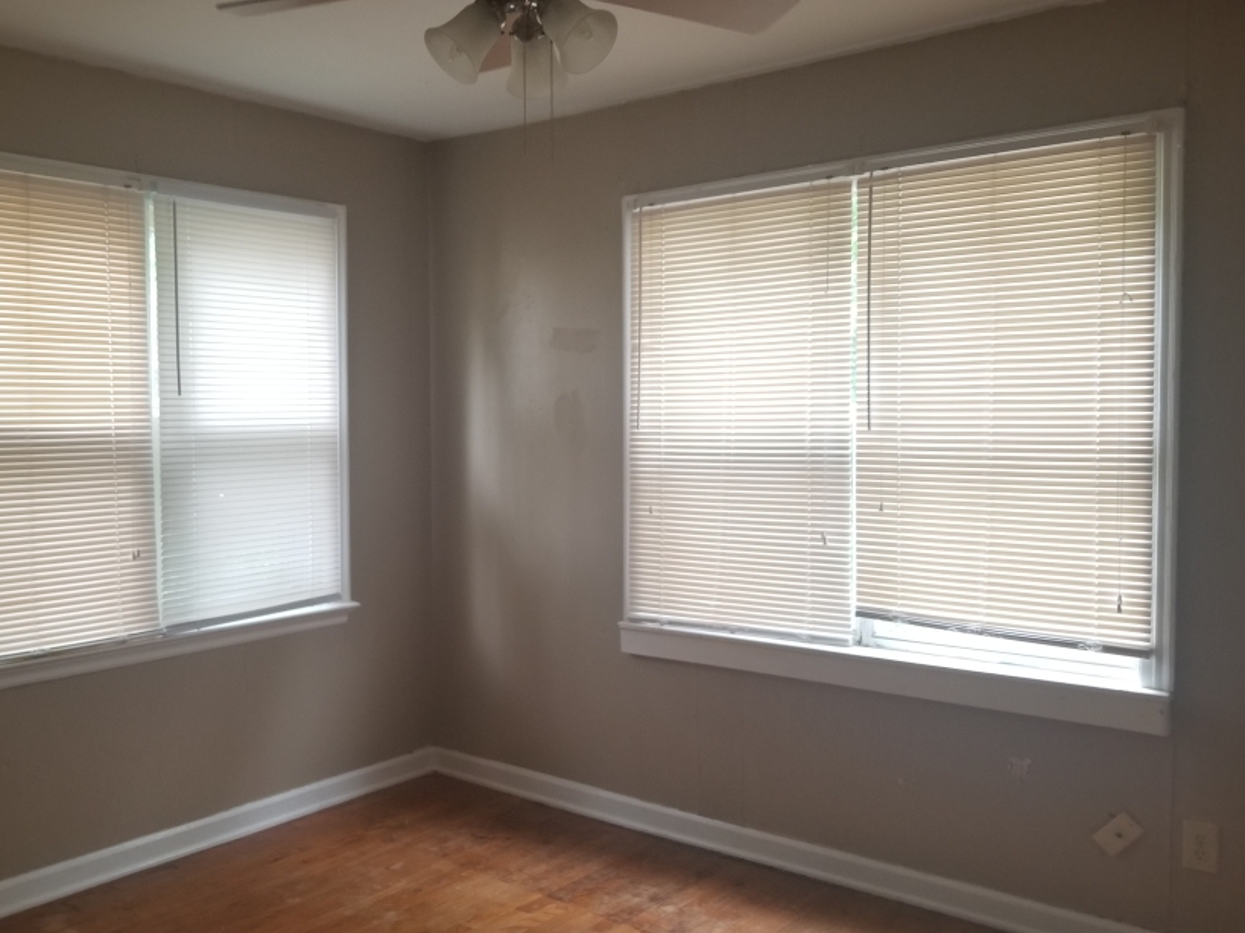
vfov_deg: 44.1
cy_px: 476
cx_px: 517
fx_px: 1151
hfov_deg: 56.5
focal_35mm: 32
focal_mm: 4.25
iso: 200
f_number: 1.7
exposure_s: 1/19
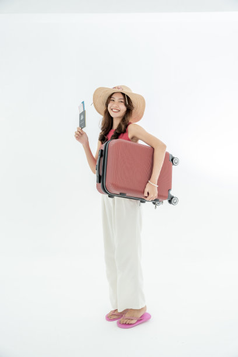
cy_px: 178
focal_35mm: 34
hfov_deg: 38.5
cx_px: 119
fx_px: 341
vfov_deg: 55.2
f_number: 4
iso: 250
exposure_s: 1/125
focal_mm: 34.4
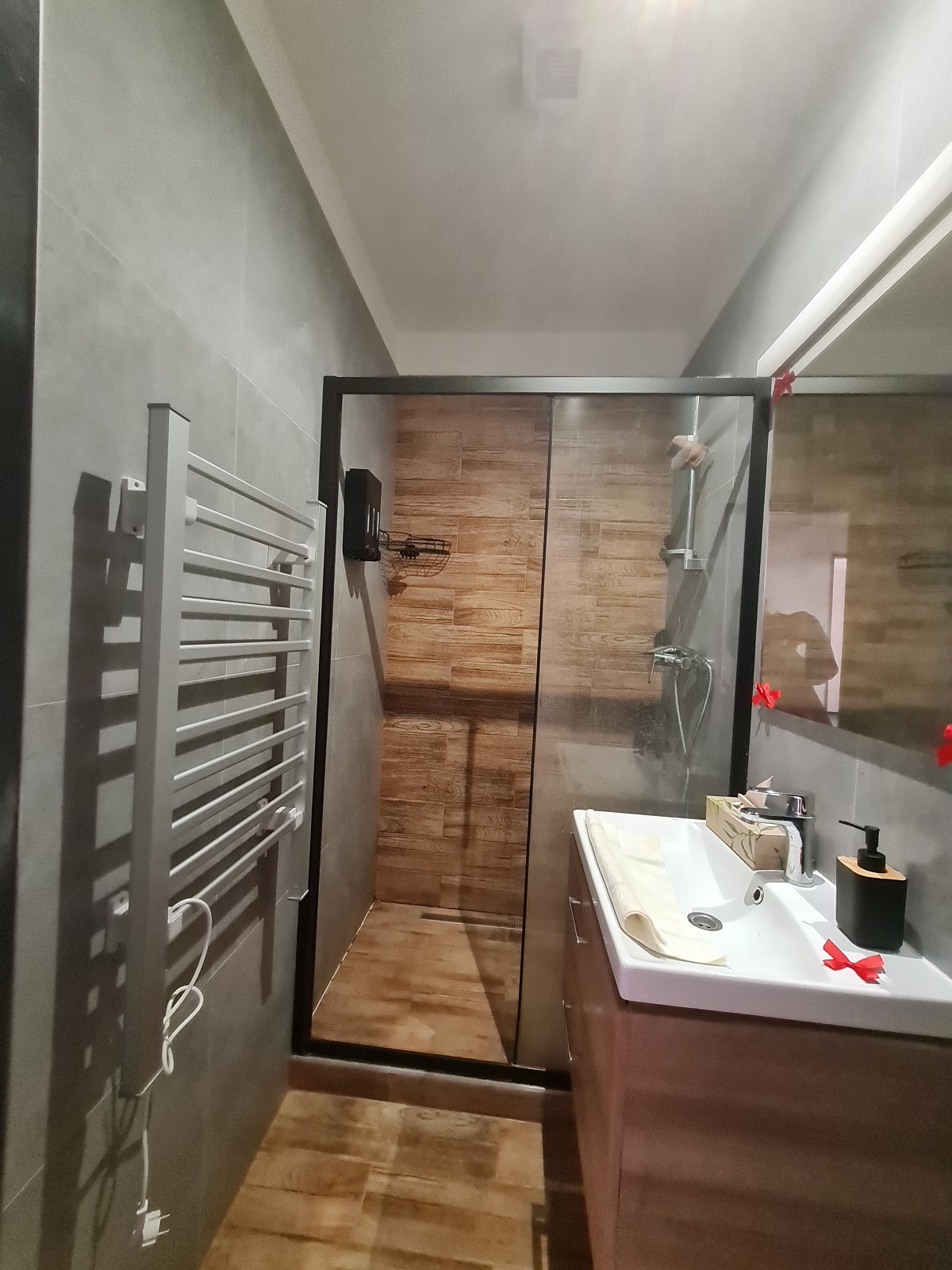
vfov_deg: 106.2
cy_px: 635
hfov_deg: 89.9
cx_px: 476
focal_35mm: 13
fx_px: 477
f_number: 2.2
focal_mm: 1.74
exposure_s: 1/33
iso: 640
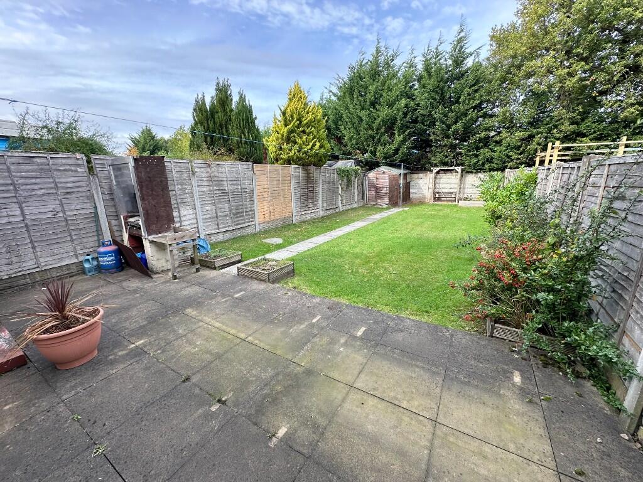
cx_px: 322
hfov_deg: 102.1
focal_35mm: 14
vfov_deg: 85.7
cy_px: 241
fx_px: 260
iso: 40
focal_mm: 2.22
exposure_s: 1/293
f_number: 2.2
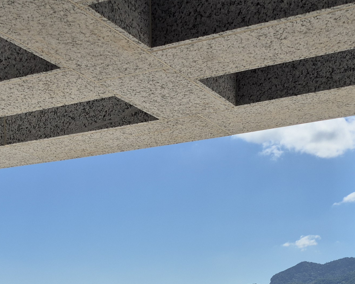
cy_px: 349
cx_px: 191
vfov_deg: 20.8
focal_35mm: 68
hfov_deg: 27.9
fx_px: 714
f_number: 1.8
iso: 25
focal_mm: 5.4
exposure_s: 1/4352
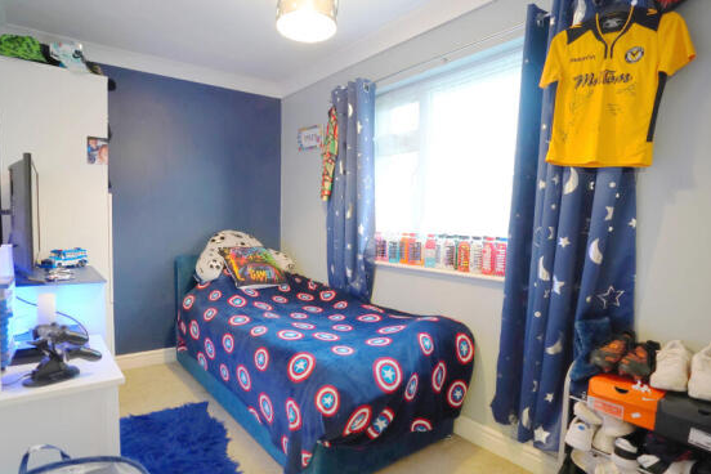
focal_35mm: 19
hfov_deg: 86.6
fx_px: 375
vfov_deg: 64.4
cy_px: 261
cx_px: 316
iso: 5000
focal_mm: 16
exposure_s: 1/100
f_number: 2.8
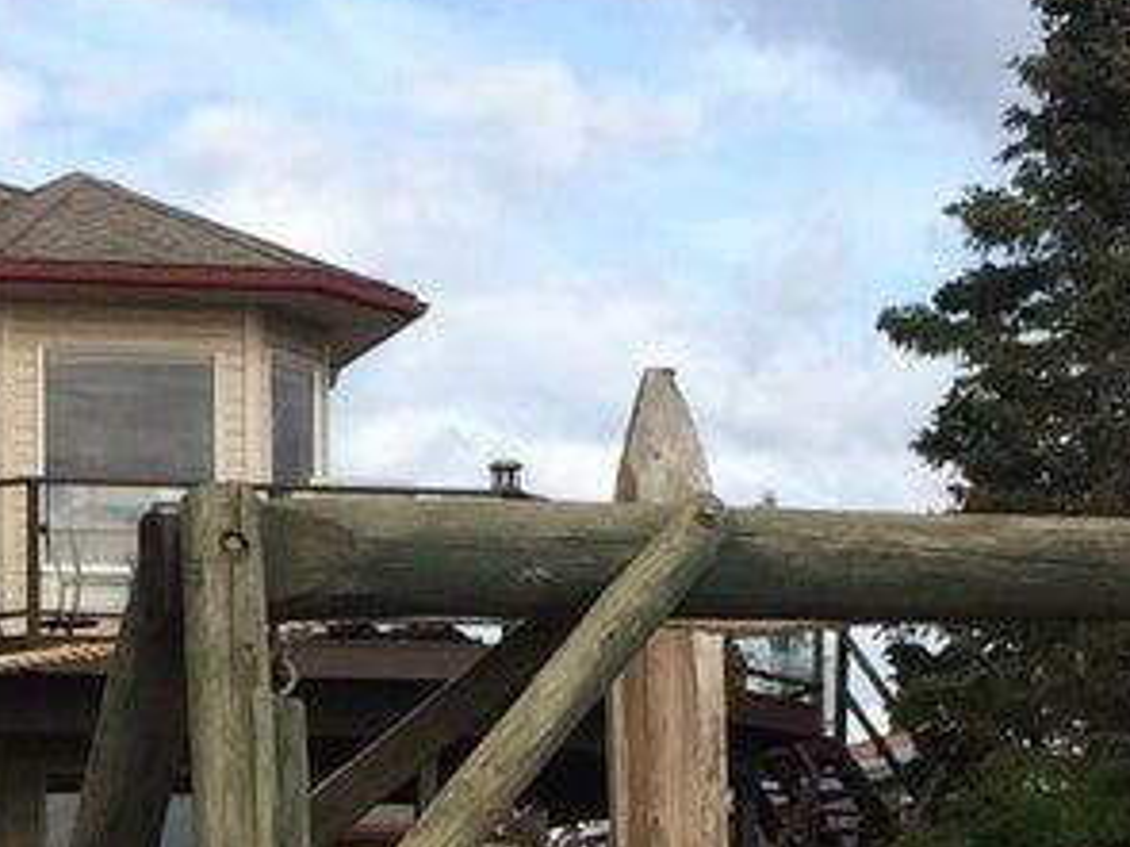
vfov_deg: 10.4
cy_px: 1200
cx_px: 25
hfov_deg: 14.0
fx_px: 4536
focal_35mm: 139
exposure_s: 1/1786
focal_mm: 4.12
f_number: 2.2
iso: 32
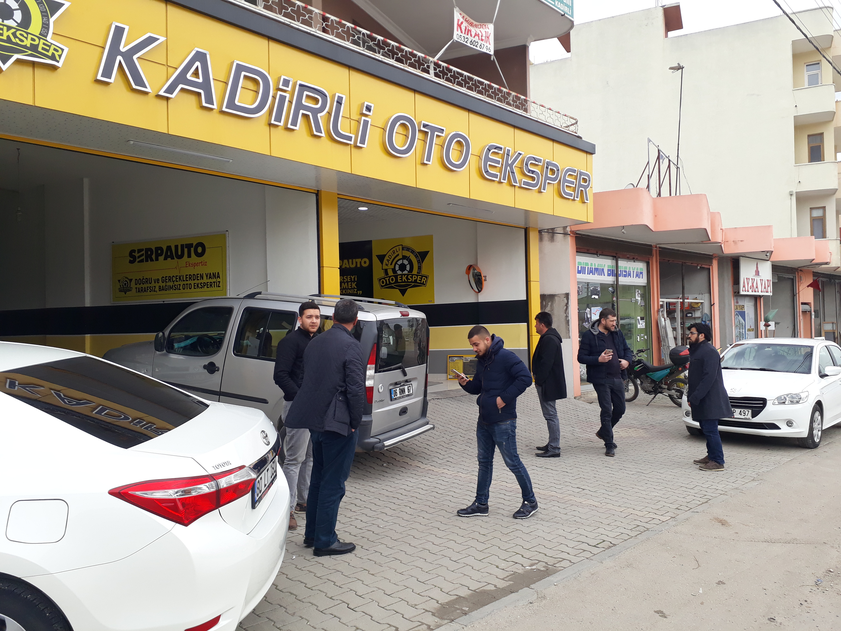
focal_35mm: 27
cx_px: 420
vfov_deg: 51.4
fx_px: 656
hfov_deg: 65.3
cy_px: 316
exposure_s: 1/233
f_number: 1.9
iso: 40
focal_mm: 3.6
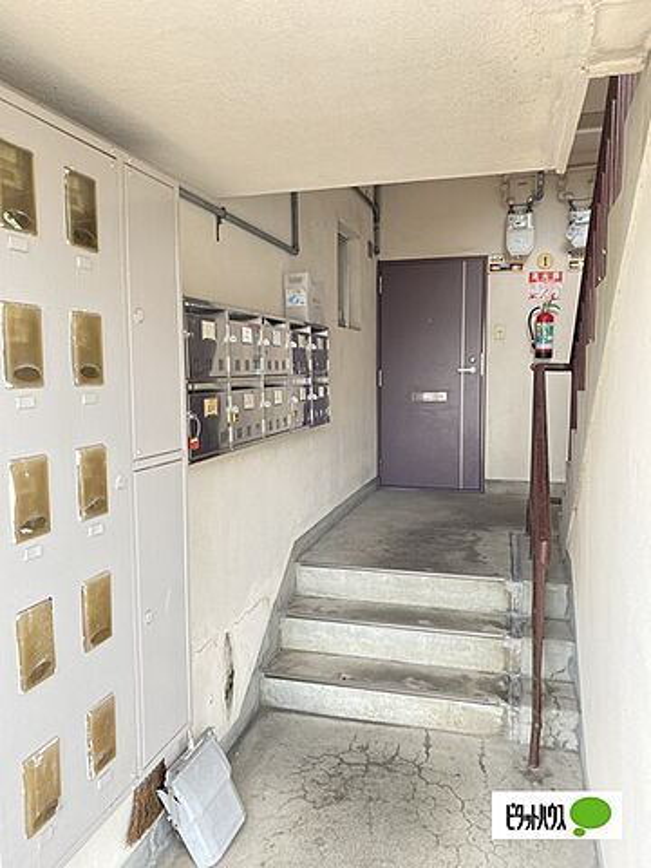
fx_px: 652
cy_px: 434
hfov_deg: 53.1
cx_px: 326
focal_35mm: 26
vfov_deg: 67.3
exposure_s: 1/122
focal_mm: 4.25
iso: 80
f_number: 1.8
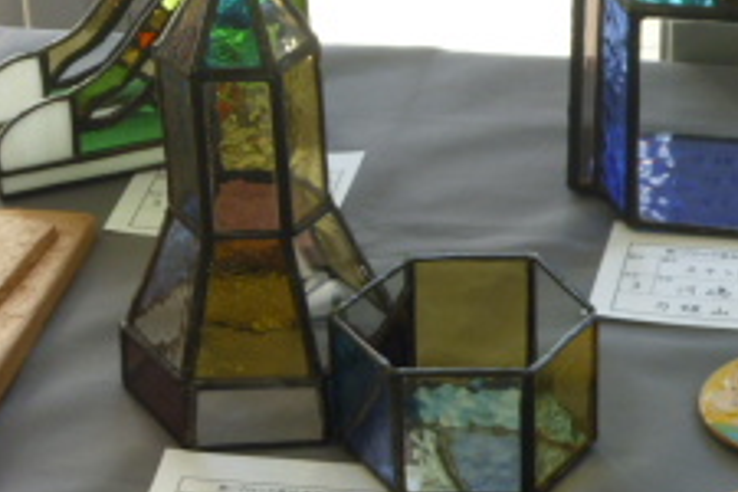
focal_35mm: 139
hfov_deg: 14.4
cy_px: 505
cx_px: -82
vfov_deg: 9.8
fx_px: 2849
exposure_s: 1/40
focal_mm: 8.3
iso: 100
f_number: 3.9
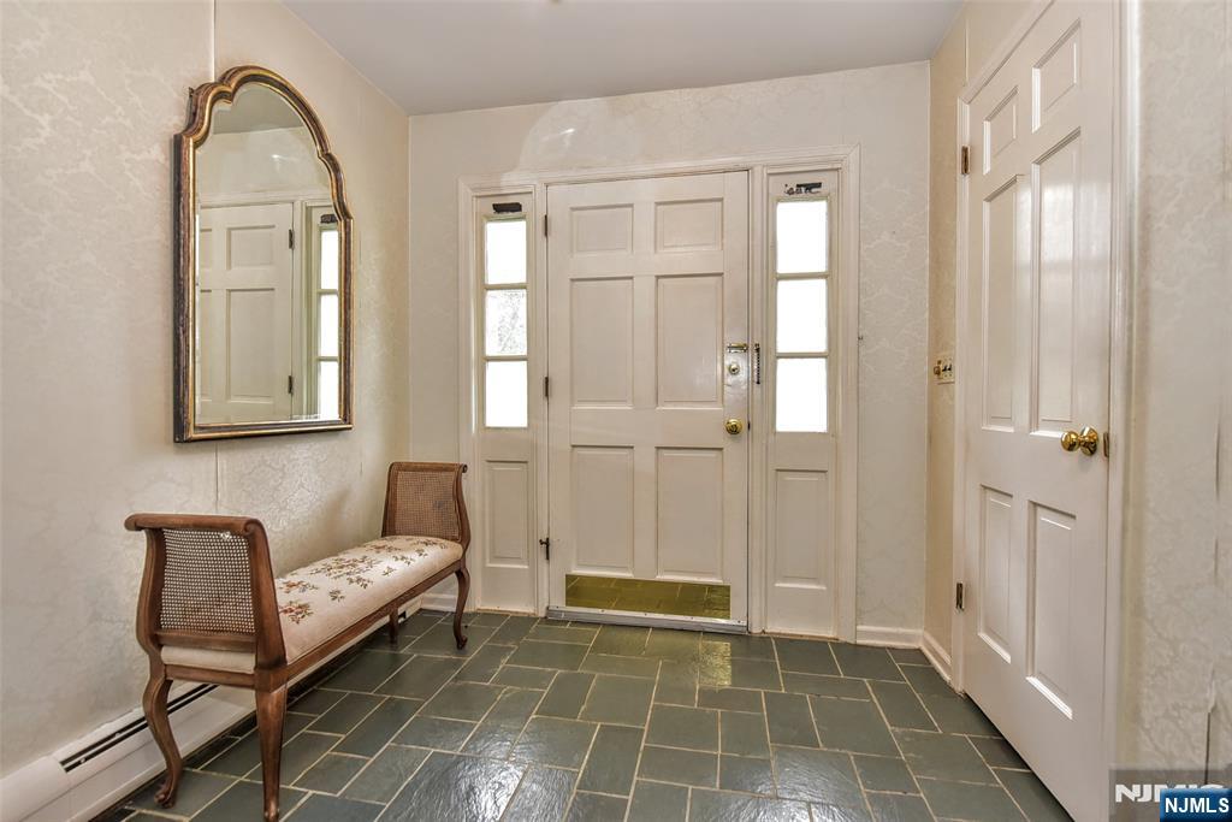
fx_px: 548
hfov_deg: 96.7
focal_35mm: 16
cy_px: 411
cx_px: 616
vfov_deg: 73.8
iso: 1000
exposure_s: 1/40
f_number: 4.5
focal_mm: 16
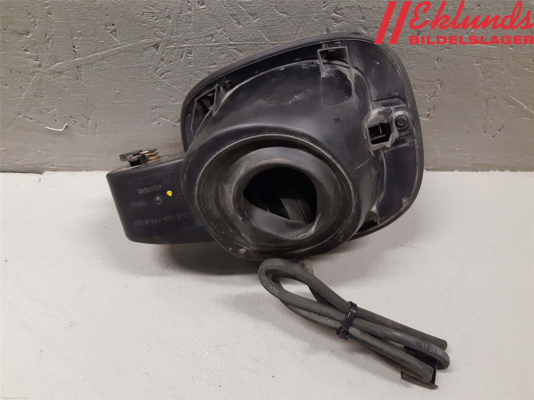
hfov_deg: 67.3
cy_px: 200
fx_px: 401
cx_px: 267
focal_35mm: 26
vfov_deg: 53.1
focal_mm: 3.93
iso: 160
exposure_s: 1/50
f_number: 1.7
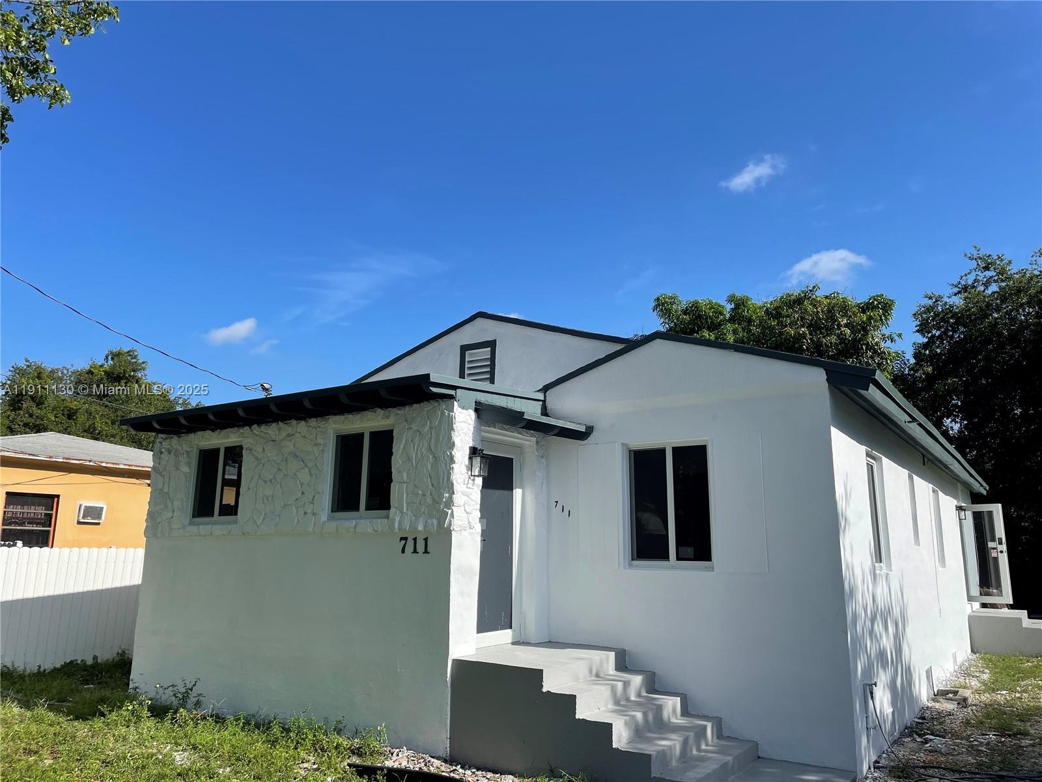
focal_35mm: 26
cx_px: 521
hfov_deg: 67.3
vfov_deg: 53.1
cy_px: 391
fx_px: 783
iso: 32
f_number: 1.6
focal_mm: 4.2
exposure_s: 1/3401
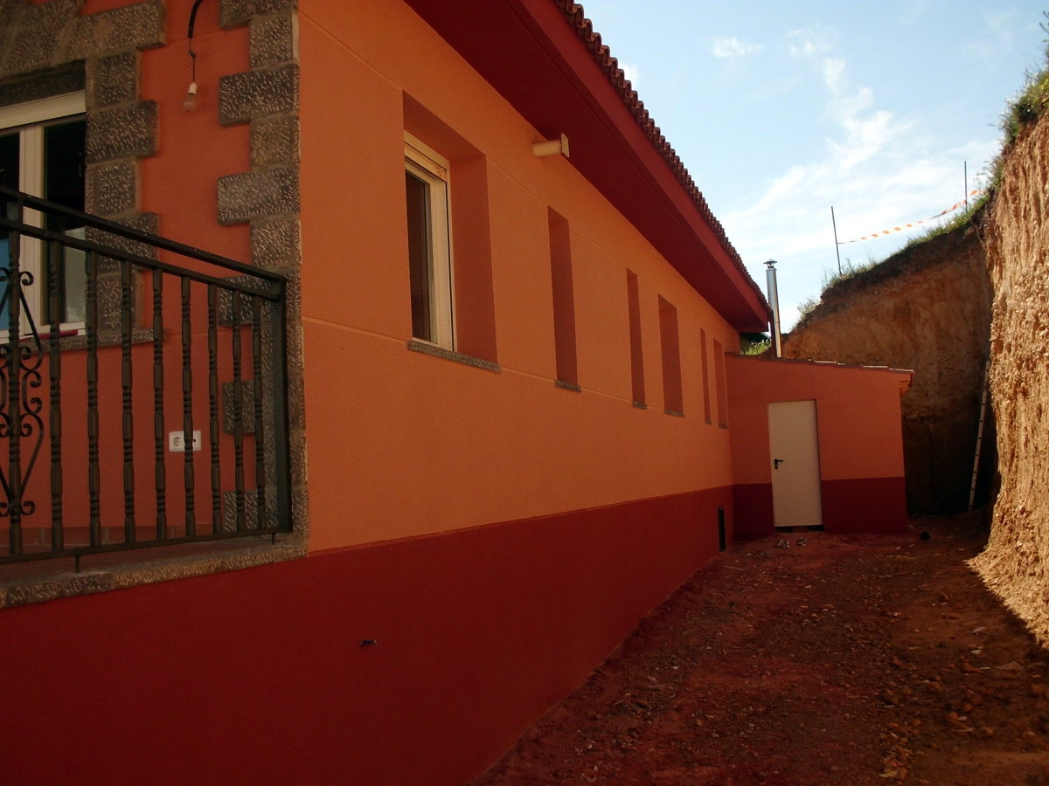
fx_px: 1091
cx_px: 524
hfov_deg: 51.4
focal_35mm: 36
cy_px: 393
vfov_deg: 39.7
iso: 64
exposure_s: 1/200
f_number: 7.3
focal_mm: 6.3
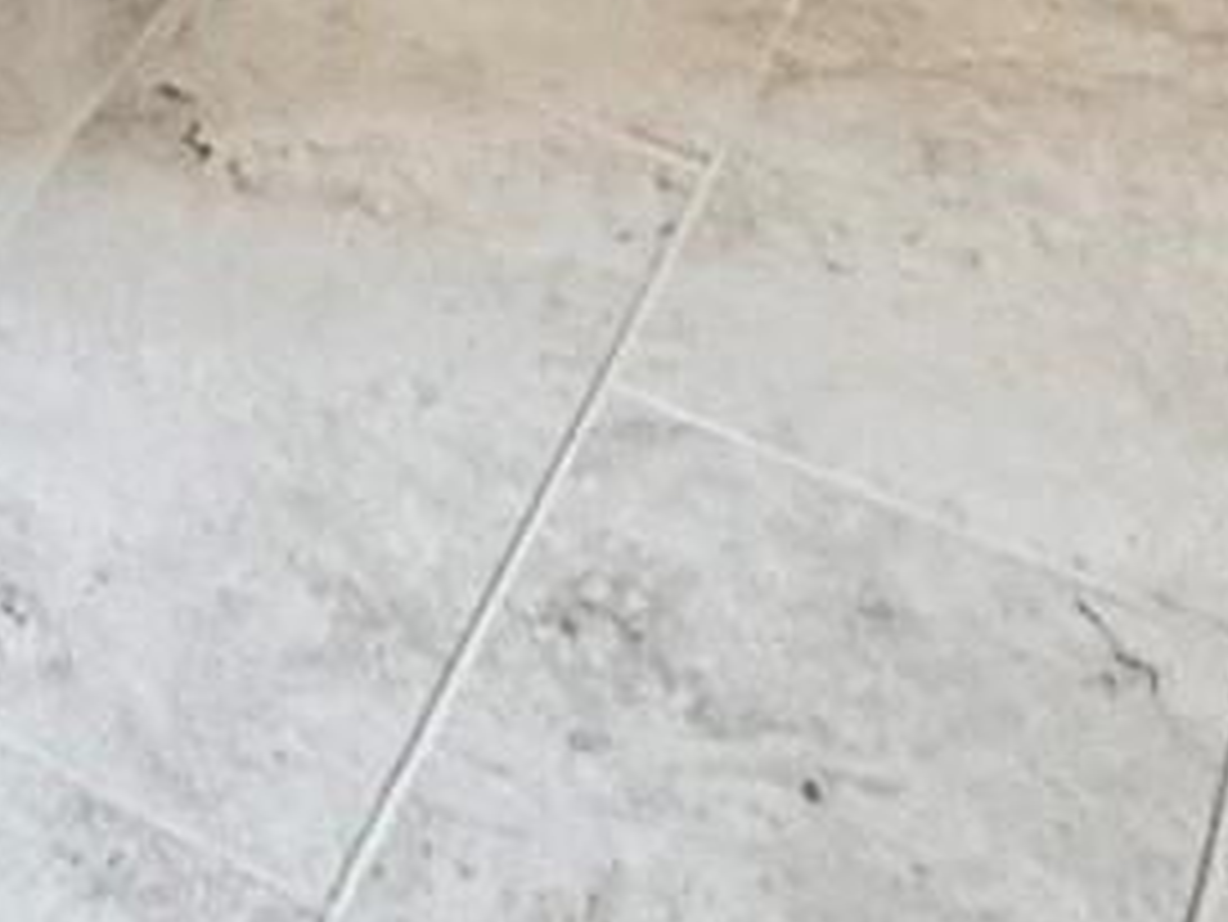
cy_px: -1660
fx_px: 3727
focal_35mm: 105
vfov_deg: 10.7
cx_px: -900
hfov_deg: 16.2
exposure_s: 1/120
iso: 160
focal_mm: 2.22
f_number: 2.2
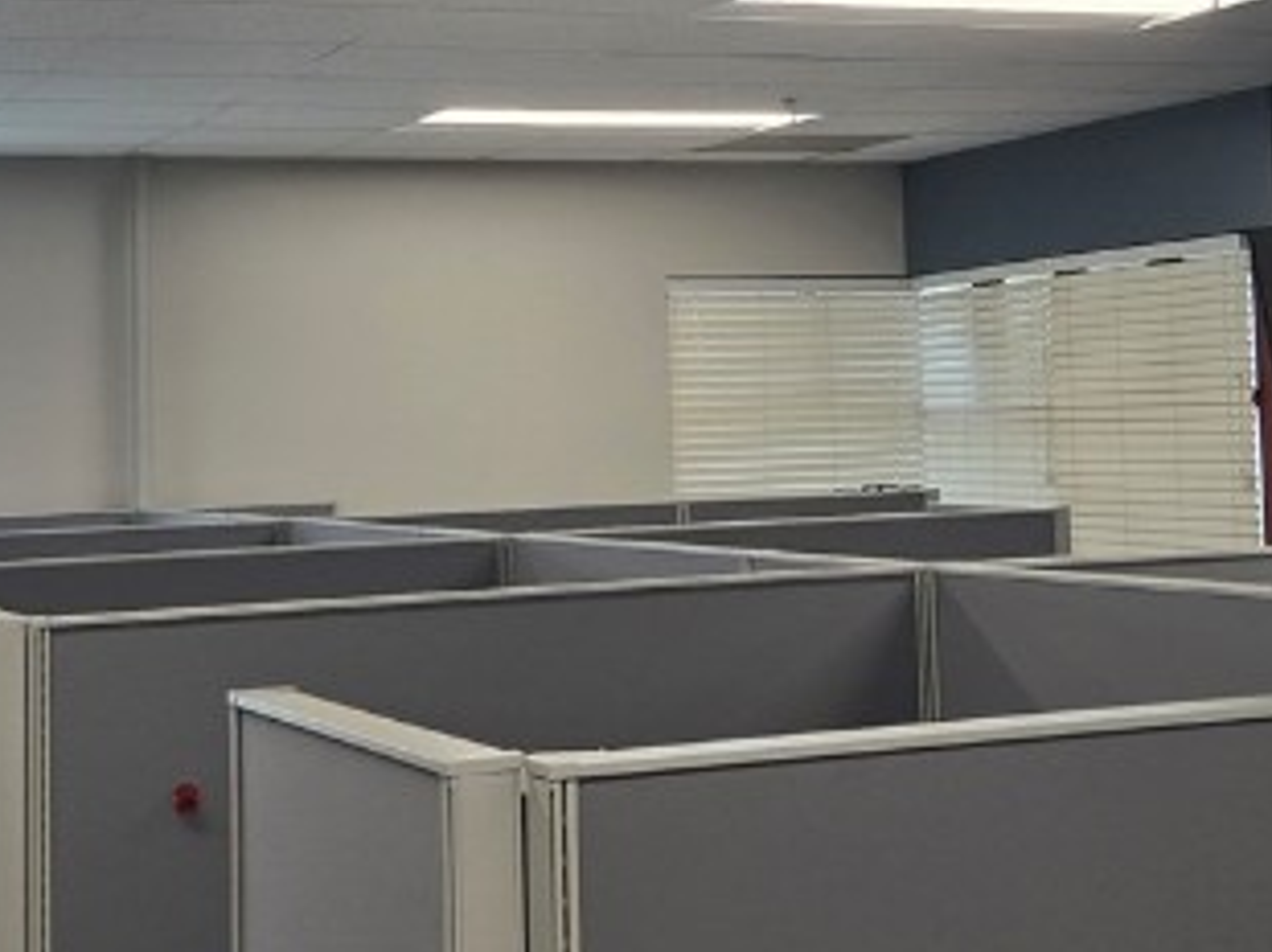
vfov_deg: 19.1
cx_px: 763
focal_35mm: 76
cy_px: 144
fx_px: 2791
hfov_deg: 25.6
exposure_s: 1/120
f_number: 1.8
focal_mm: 5.4
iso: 50
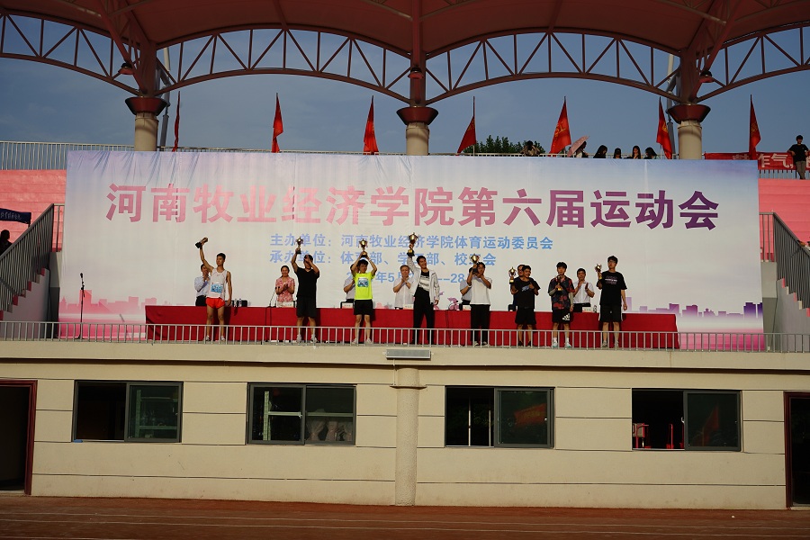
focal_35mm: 51
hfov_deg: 38.9
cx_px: 405
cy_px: 270
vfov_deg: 26.5
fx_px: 1147
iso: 100
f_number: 11
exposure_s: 1/250
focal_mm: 51
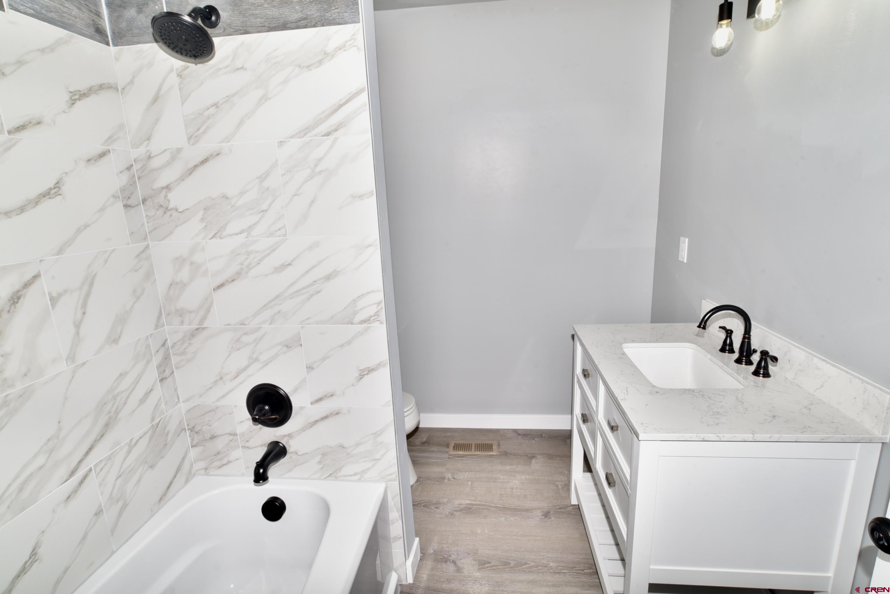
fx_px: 445
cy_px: 297
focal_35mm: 18
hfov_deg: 90.0
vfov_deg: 67.4
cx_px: 445
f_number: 14
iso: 400
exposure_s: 1/60
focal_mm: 18
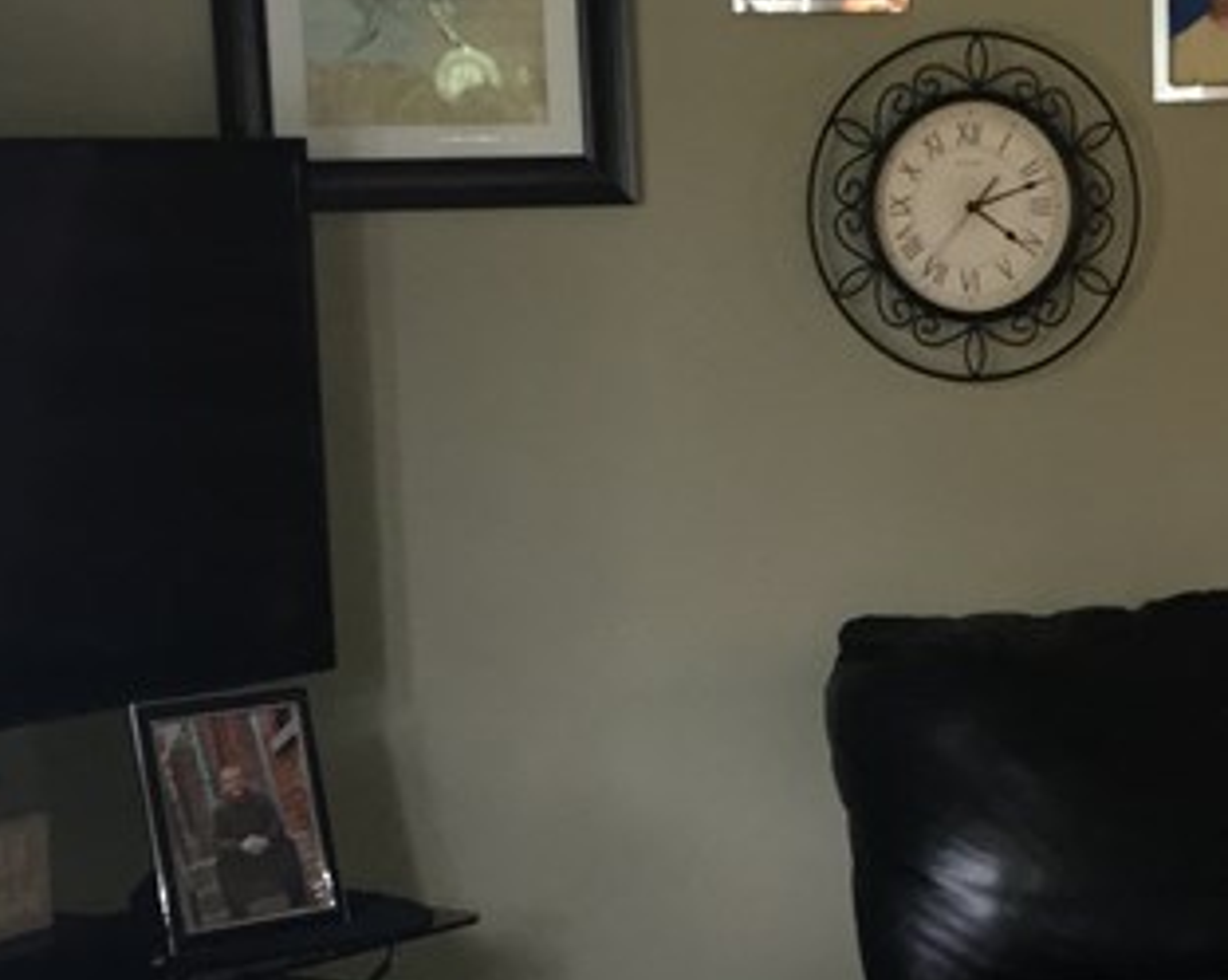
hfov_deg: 20.2
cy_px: 740
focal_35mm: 93
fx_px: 3377
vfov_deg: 16.4
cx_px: 1094
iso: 125
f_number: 2.2
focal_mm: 4.15
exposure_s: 1/17
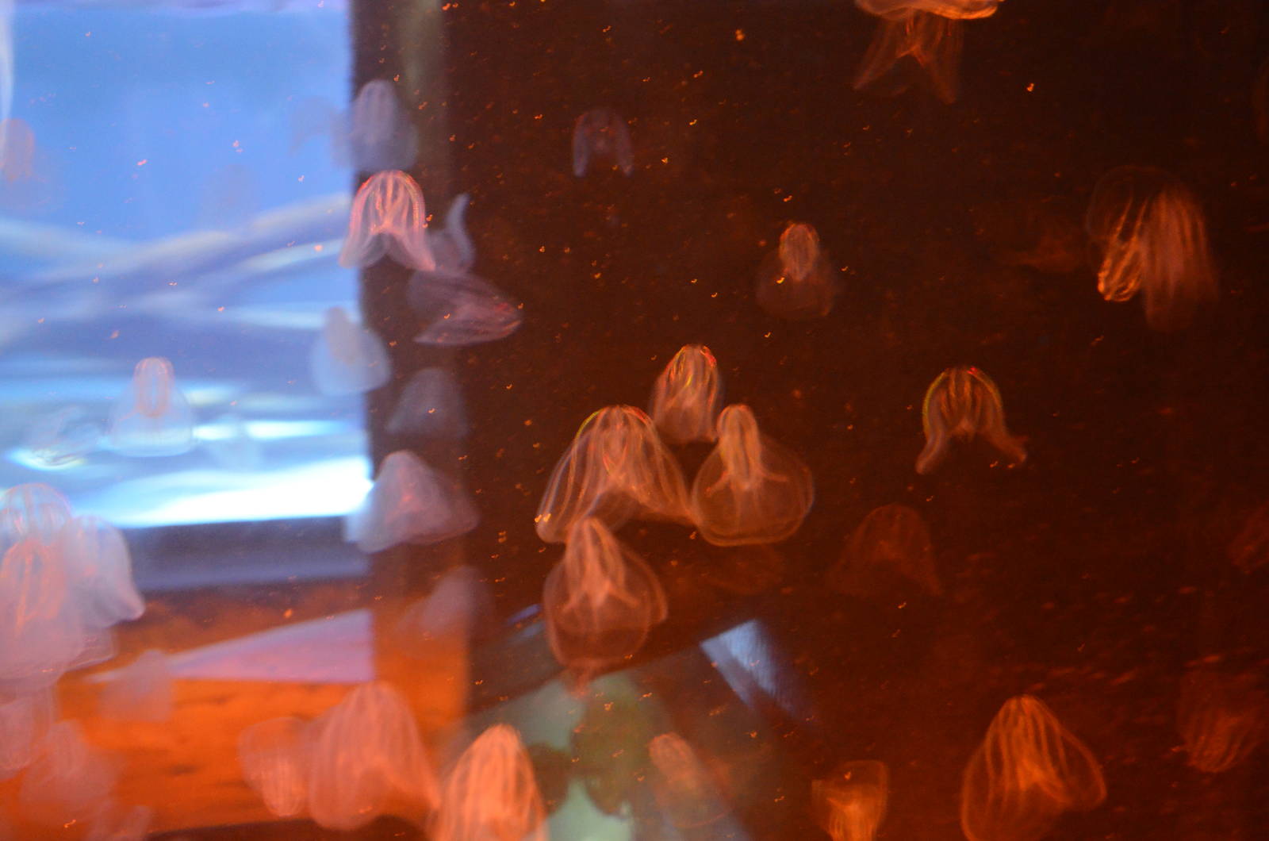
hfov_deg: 36.9
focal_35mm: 54
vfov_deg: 25.0
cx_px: 634
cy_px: 420
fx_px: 1900
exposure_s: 1/4
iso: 3200
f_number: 5
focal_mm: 36
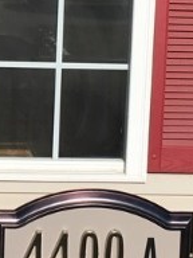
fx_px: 862
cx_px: 5
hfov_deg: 12.6
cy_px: 55
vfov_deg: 16.9
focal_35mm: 116
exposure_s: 1/2959
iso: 25
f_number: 2.2
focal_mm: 4.15
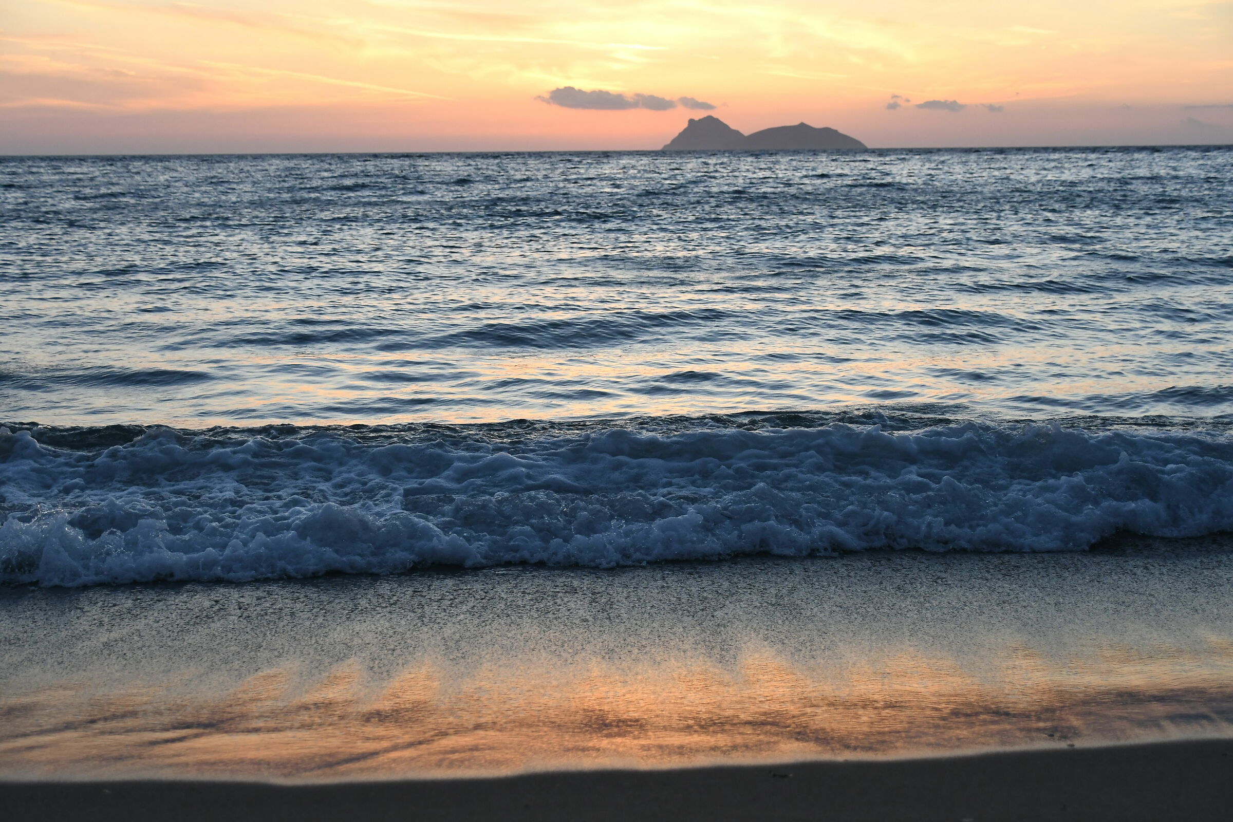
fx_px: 1952
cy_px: 411
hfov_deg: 35.1
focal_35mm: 57
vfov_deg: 23.8
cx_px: 616
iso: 1000
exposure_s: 1/800
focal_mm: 38
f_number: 4.2
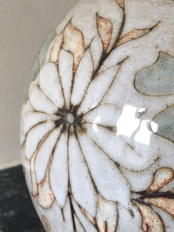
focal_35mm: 57
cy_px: 104
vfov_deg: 33.7
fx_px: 382
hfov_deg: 25.2
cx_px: 143
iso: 80
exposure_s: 1/33
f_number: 2.2
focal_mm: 4.15
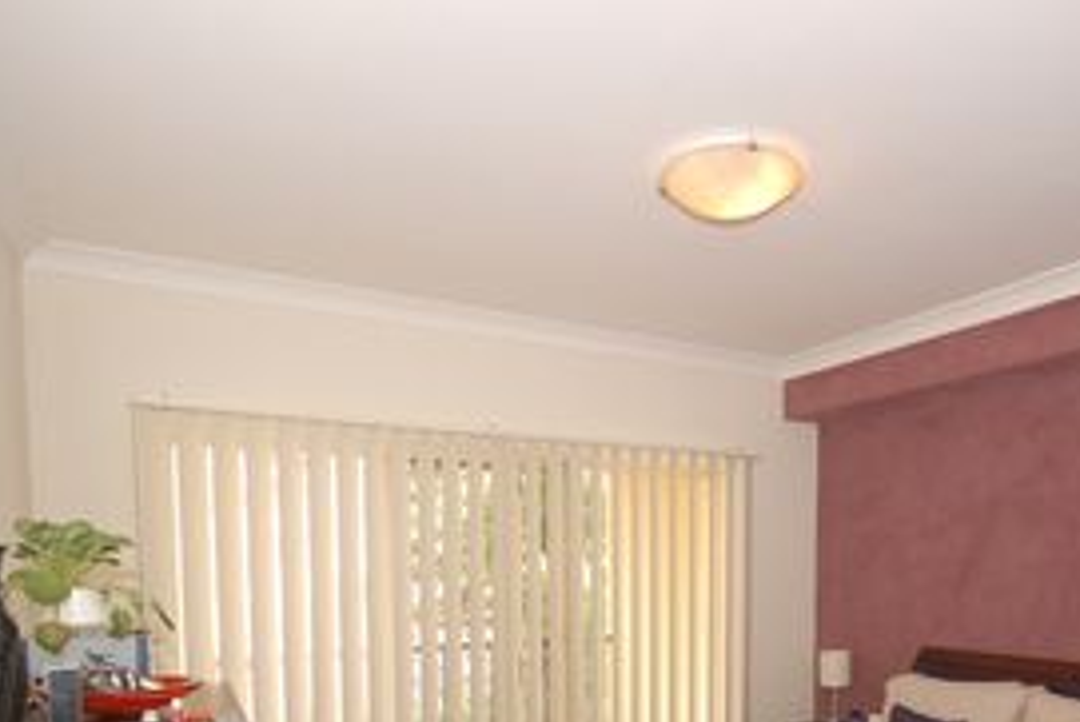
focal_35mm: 26
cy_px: 620
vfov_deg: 45.9
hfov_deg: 68.8
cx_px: 642
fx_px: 780
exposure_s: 1/100
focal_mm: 10
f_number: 5
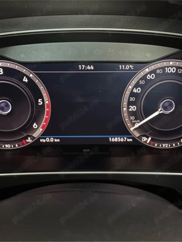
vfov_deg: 39.7
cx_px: 91
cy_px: 121
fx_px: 336
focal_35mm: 48
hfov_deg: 30.3
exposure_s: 1/9
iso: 640
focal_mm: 6.76
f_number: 1.78
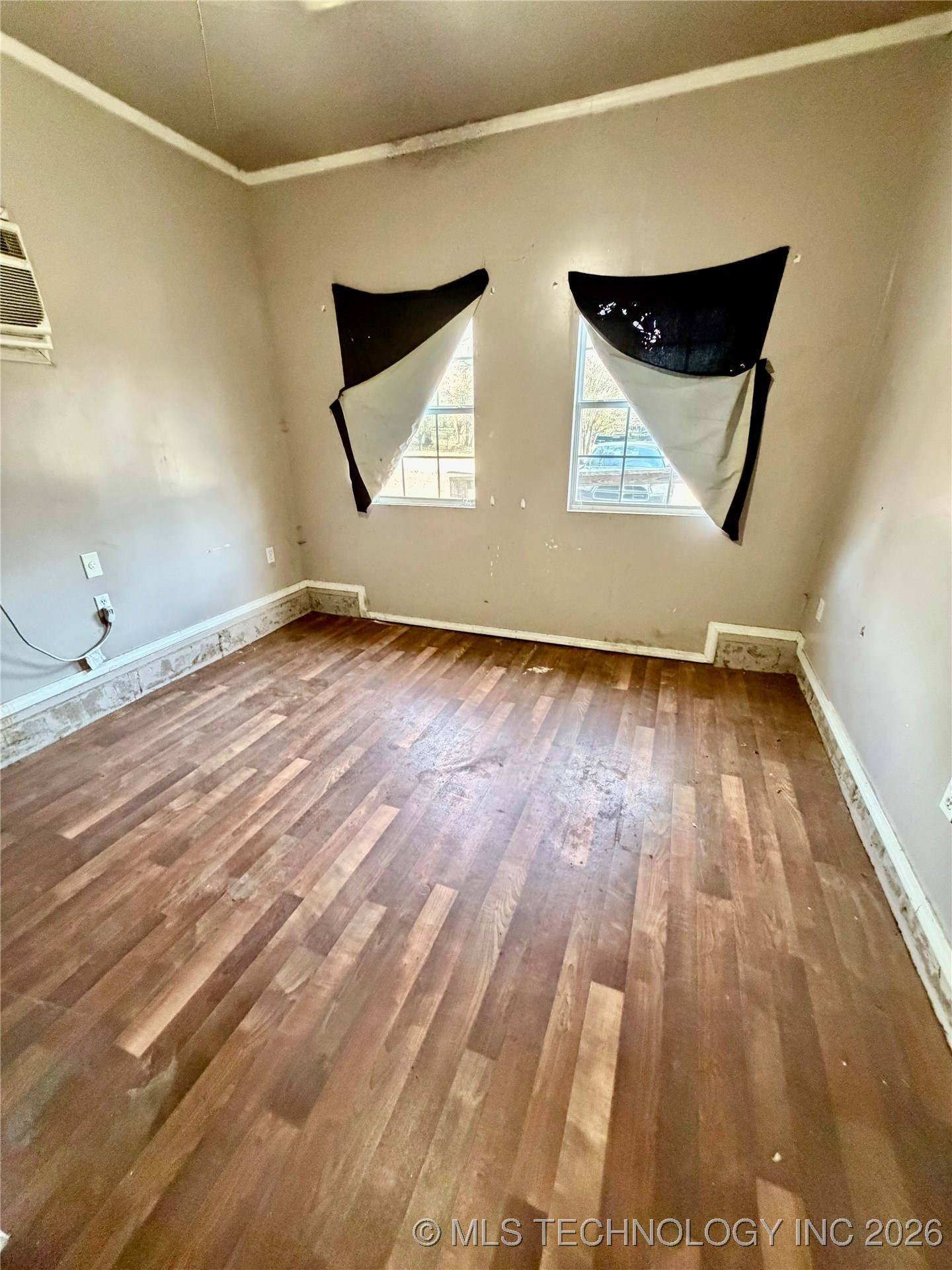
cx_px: 476
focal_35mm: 14
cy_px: 635
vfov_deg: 102.1
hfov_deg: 85.7
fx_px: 513
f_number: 2.2
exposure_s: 1/60
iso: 800
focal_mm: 2.22
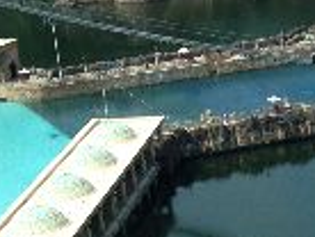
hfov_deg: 10.1
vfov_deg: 7.9
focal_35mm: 187
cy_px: 264
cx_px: 532
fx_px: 1705
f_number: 2.4
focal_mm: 4.28
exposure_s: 1/1062
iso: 64
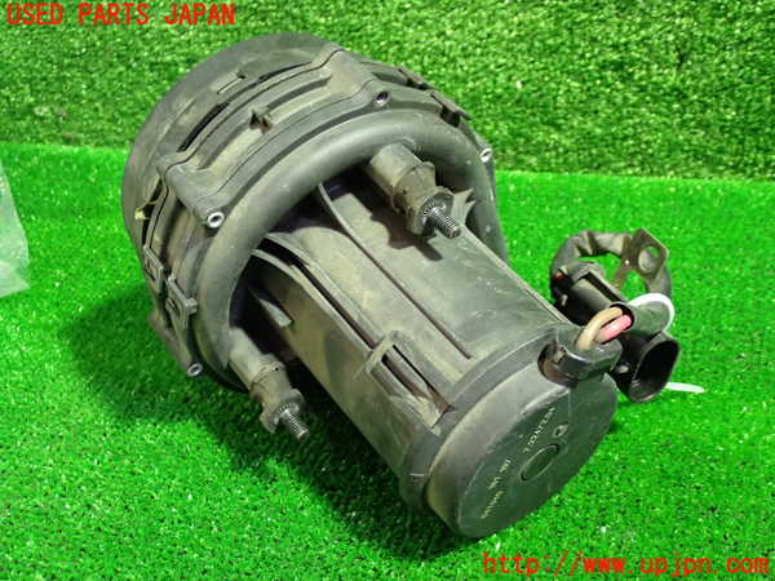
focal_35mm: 44
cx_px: 388
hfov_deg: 42.9
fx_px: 985
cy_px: 290
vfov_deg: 32.9
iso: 800
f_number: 2.9
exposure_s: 1/20
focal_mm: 7.84
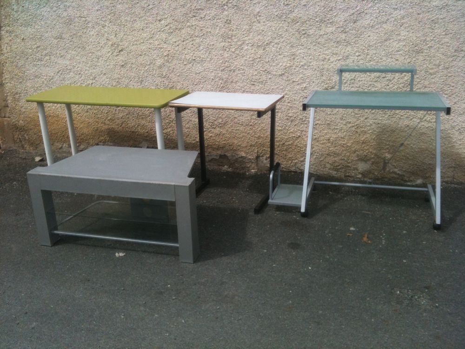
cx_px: 232
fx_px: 470
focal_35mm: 35
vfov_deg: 40.7
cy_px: 174
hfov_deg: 52.6
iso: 64
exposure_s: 1/1233
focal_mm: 3.85
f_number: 2.8
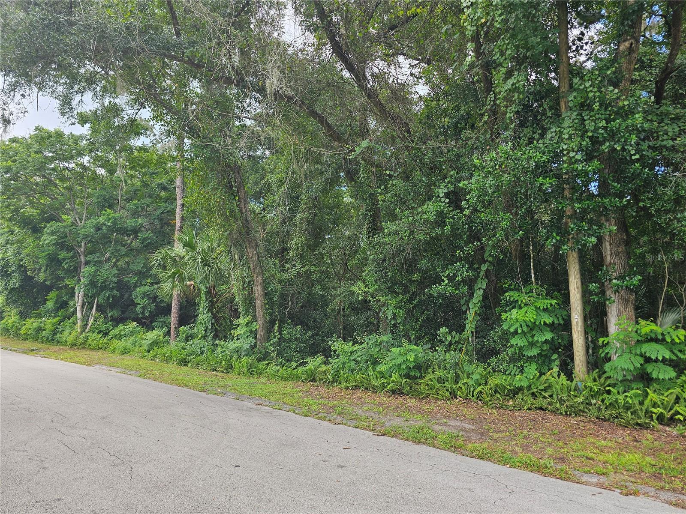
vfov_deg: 58.9
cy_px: 257
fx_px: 456
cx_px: 343
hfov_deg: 73.9
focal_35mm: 23
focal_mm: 6.3
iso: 12
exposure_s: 1/120
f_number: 1.7
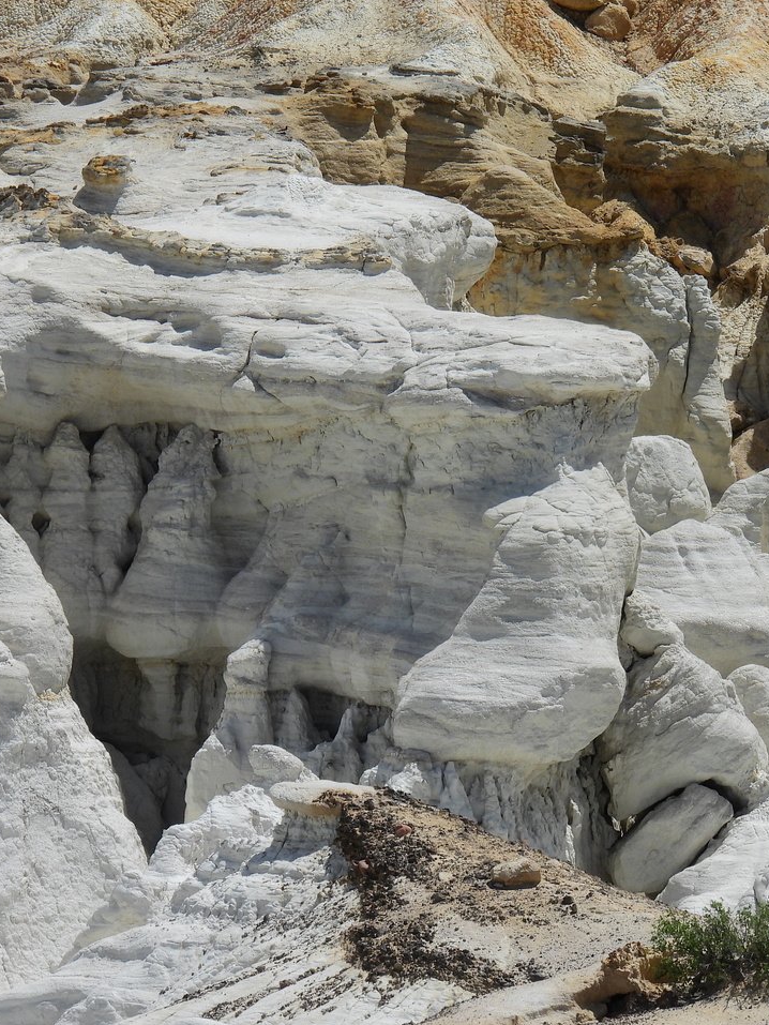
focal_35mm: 602
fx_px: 17827
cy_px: 513
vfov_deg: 3.3
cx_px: 387
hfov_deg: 2.5
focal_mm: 80.3
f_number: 5
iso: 100
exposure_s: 1/1250
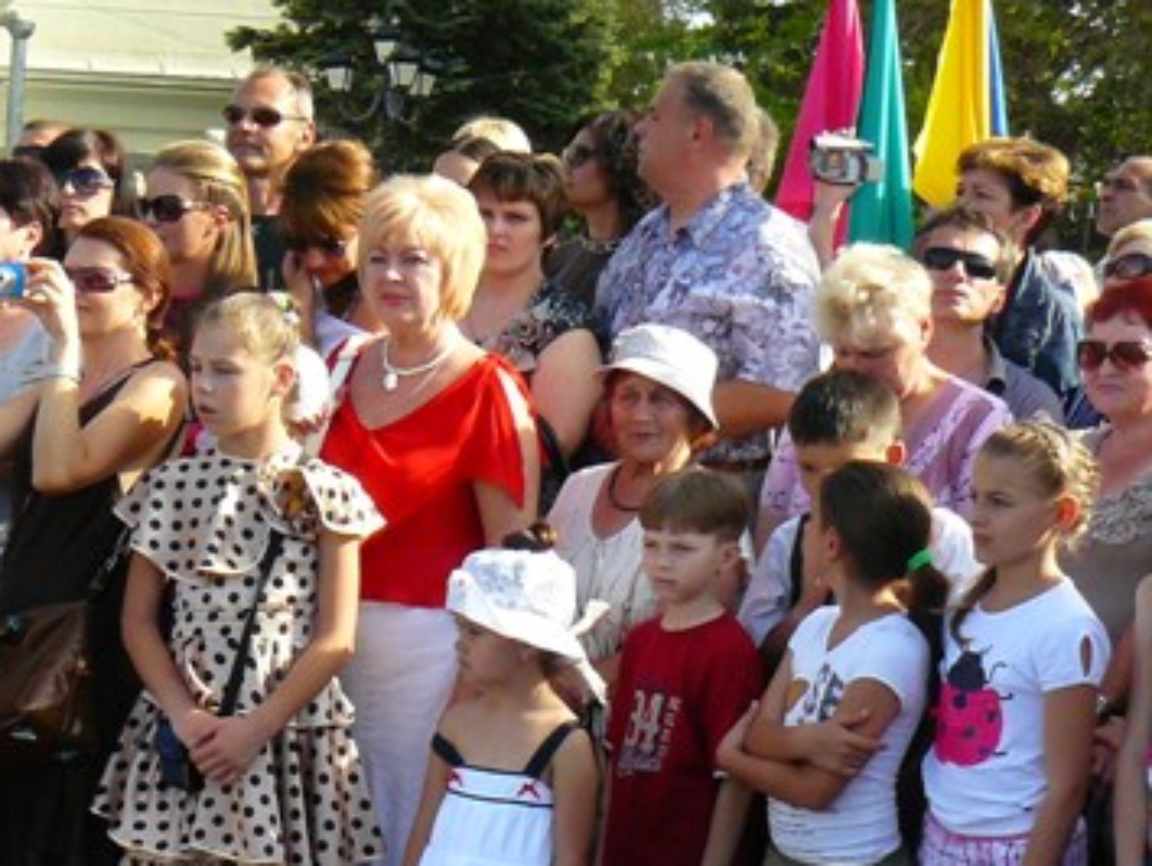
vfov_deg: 22.5
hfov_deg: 29.4
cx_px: 322
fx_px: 2165
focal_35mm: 65
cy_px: 622
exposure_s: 1/250
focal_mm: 6
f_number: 5.6
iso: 200
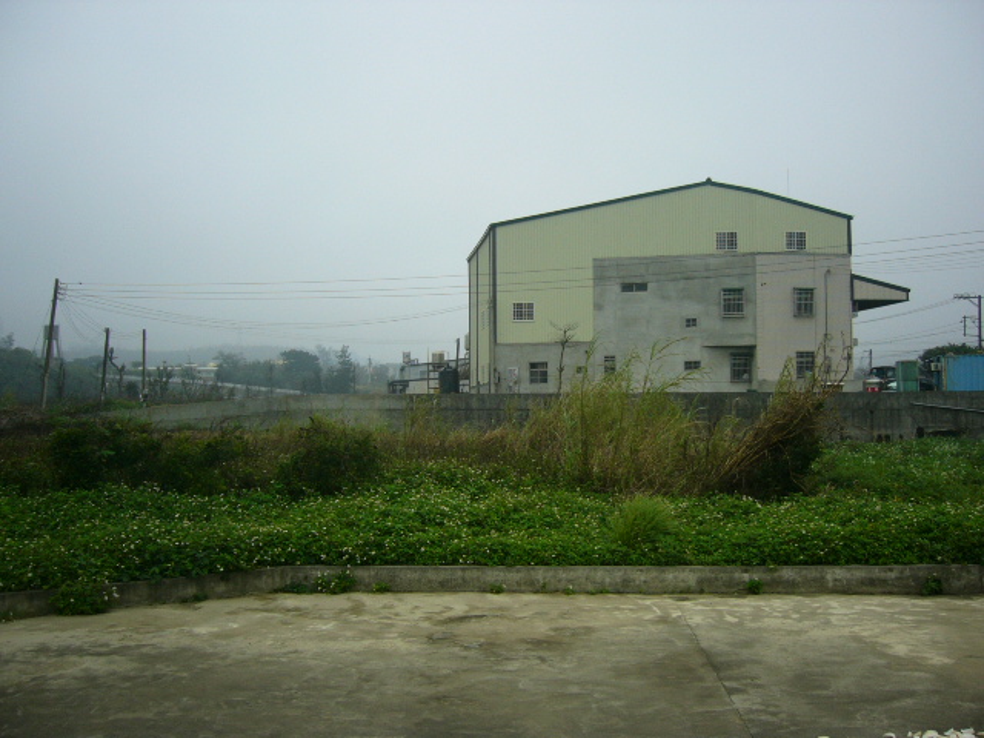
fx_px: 995
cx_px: 492
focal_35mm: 35
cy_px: 369
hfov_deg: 52.6
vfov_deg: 40.7
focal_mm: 5.8
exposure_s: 1/500
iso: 50
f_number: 2.8
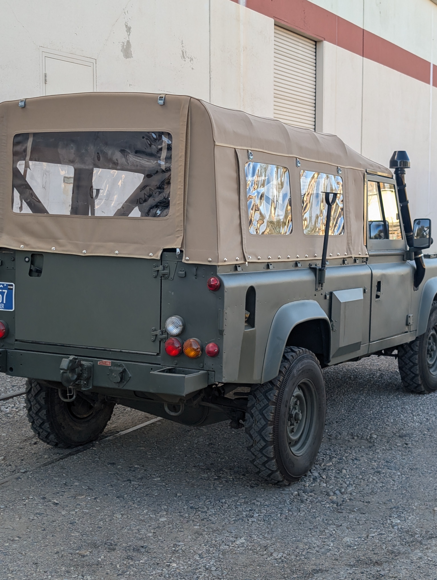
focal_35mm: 49
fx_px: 823
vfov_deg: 38.9
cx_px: 218
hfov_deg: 29.7
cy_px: 290
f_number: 1.68
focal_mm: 6.9
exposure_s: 1/260
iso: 28
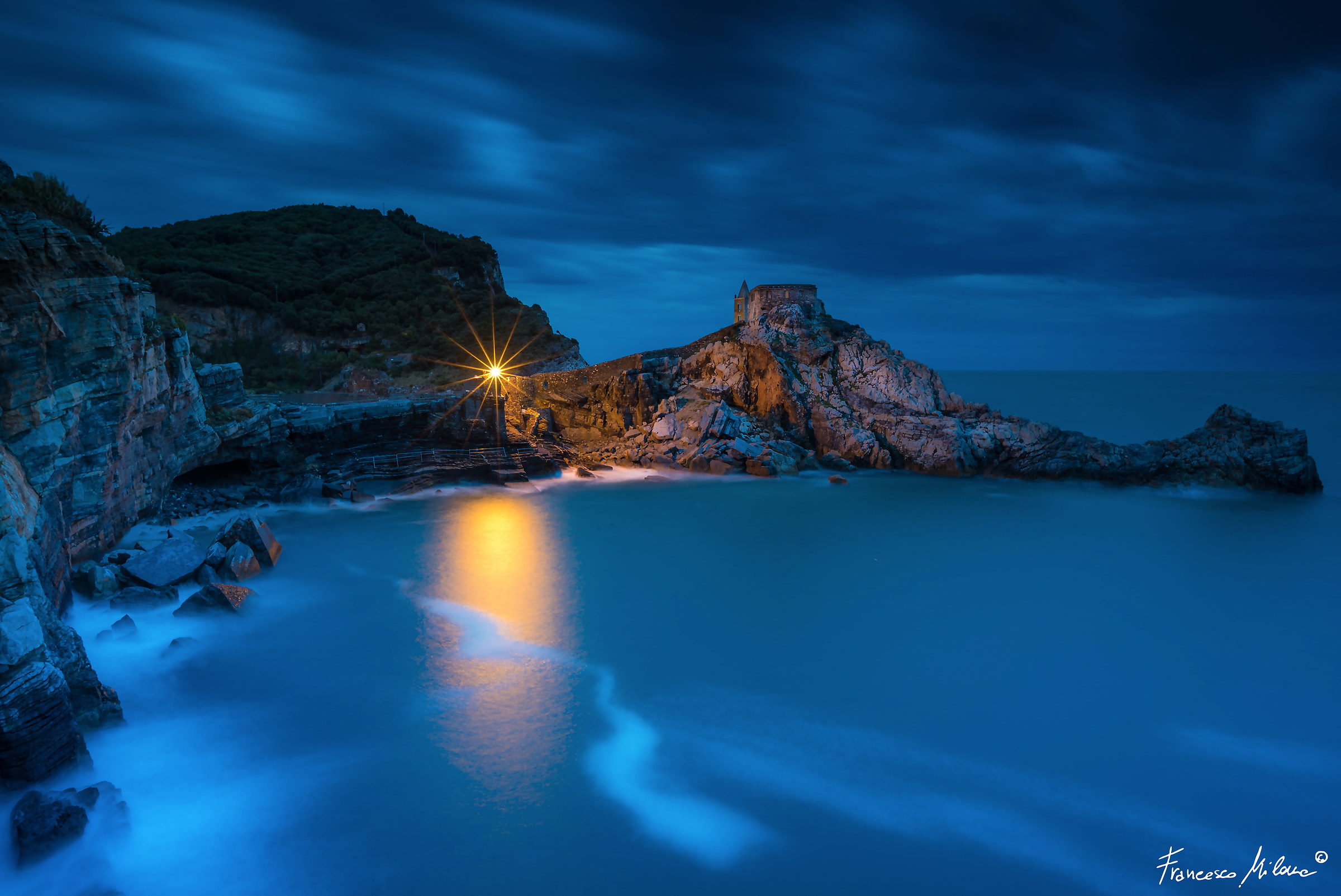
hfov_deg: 84.0
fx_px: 745
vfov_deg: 62.0
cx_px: 670
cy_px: 448
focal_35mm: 20
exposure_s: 30
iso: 100
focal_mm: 20
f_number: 13
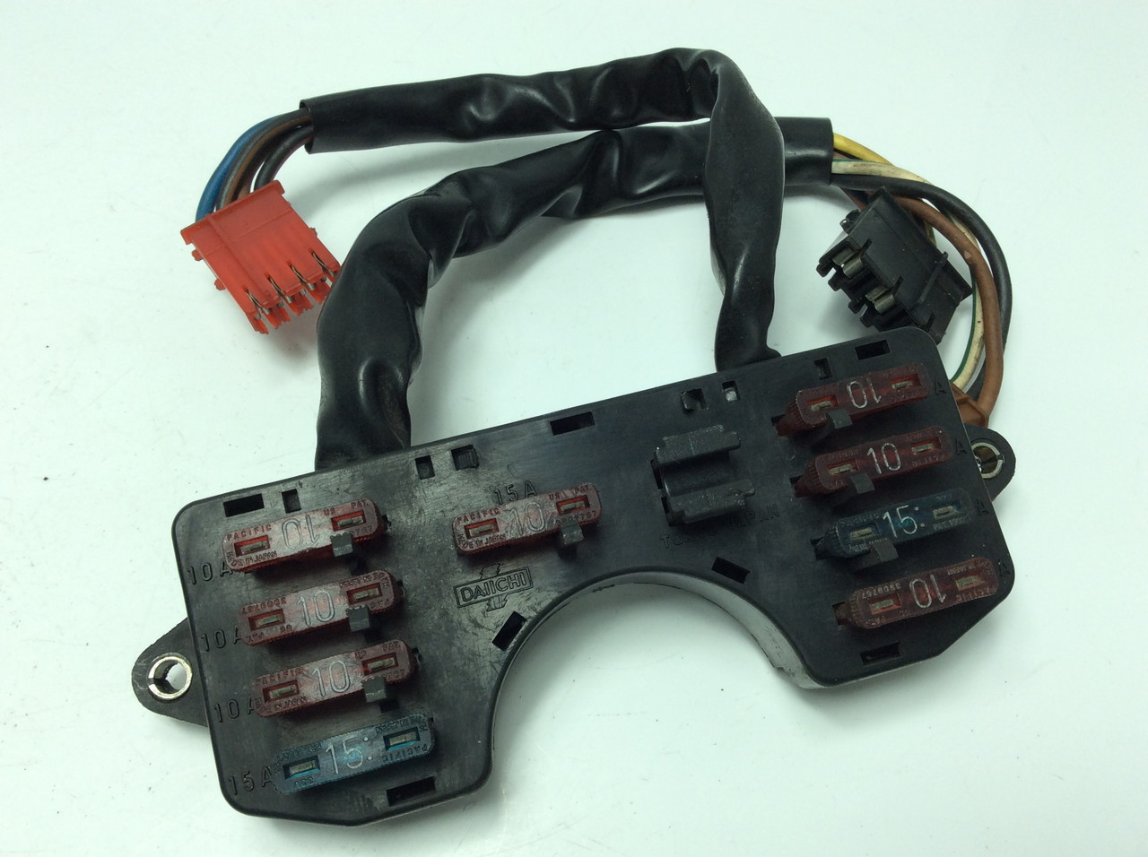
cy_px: 428
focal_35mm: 32
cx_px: 574
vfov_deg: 44.1
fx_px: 1060
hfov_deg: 56.9
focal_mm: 3.3
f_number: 2.4
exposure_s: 1/302
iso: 32
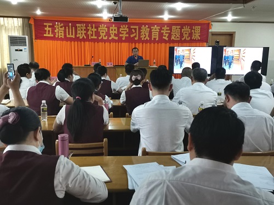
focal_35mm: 36
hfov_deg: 51.4
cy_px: 102
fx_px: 285
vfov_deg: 39.7
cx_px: 137
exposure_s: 1/50
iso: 400
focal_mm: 4.75
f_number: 1.8
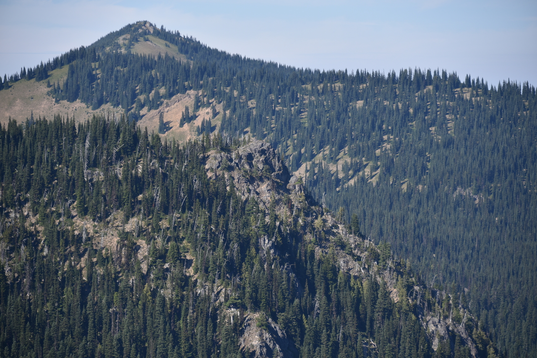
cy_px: 179
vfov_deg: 8.1
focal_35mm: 170
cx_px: 268
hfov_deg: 12.1
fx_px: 2536
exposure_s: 1/400
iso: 110
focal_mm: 170
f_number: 5.6
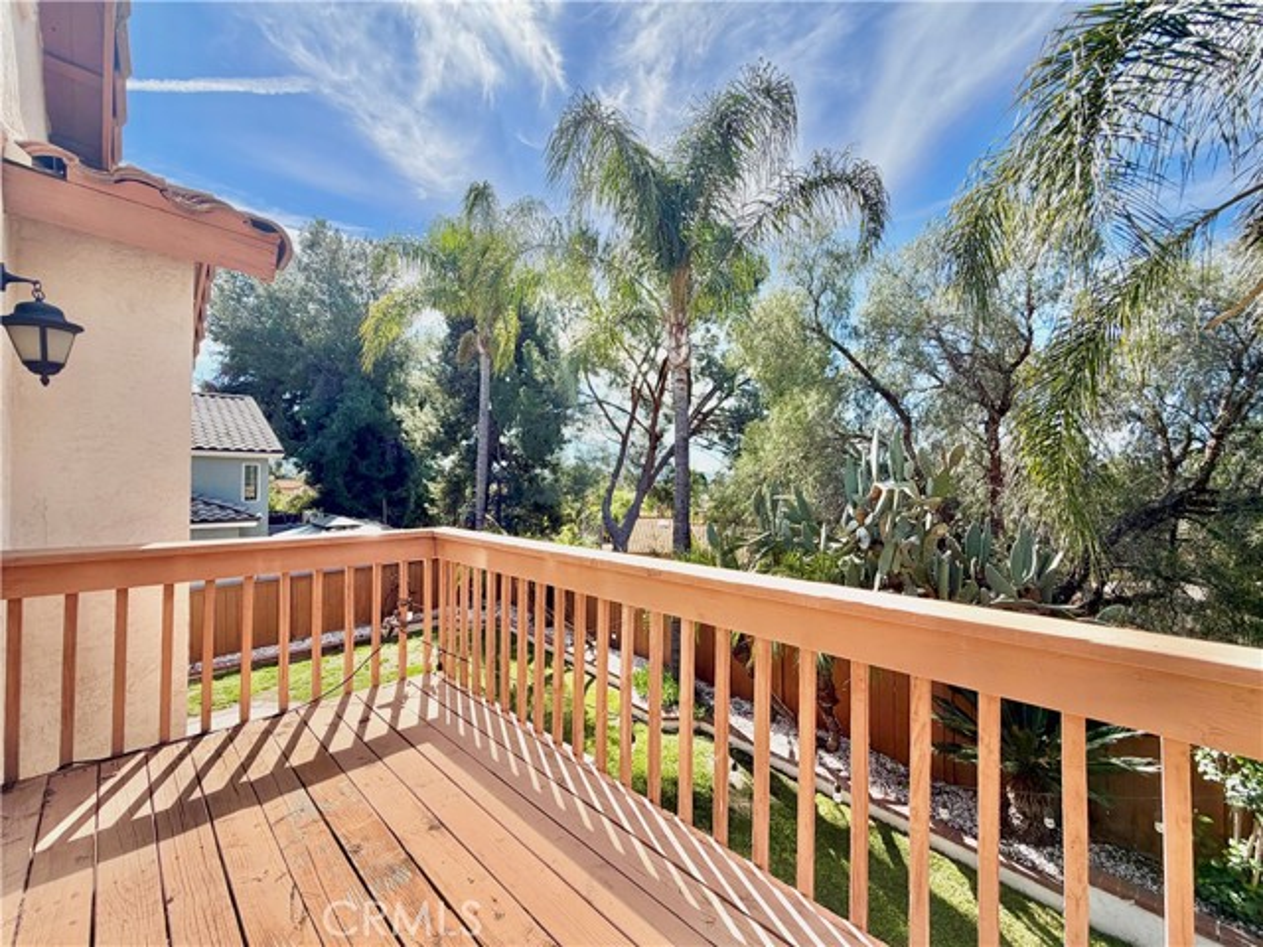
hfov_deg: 102.1
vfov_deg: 85.7
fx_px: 511
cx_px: 632
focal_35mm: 14
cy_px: 474
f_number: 2.2
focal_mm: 2.22
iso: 32
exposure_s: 1/770
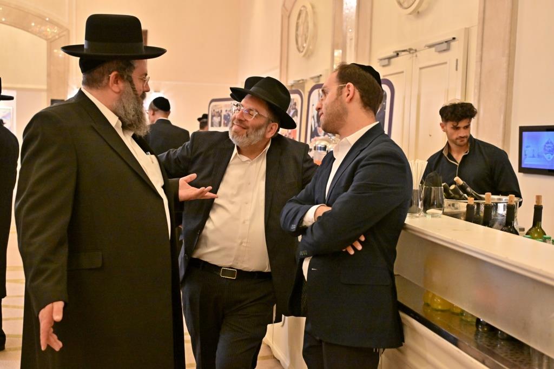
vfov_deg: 33.4
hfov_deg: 48.5
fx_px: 616
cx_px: 277
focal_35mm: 40
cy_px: 184
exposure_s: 1/125
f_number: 4
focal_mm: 40
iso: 3200
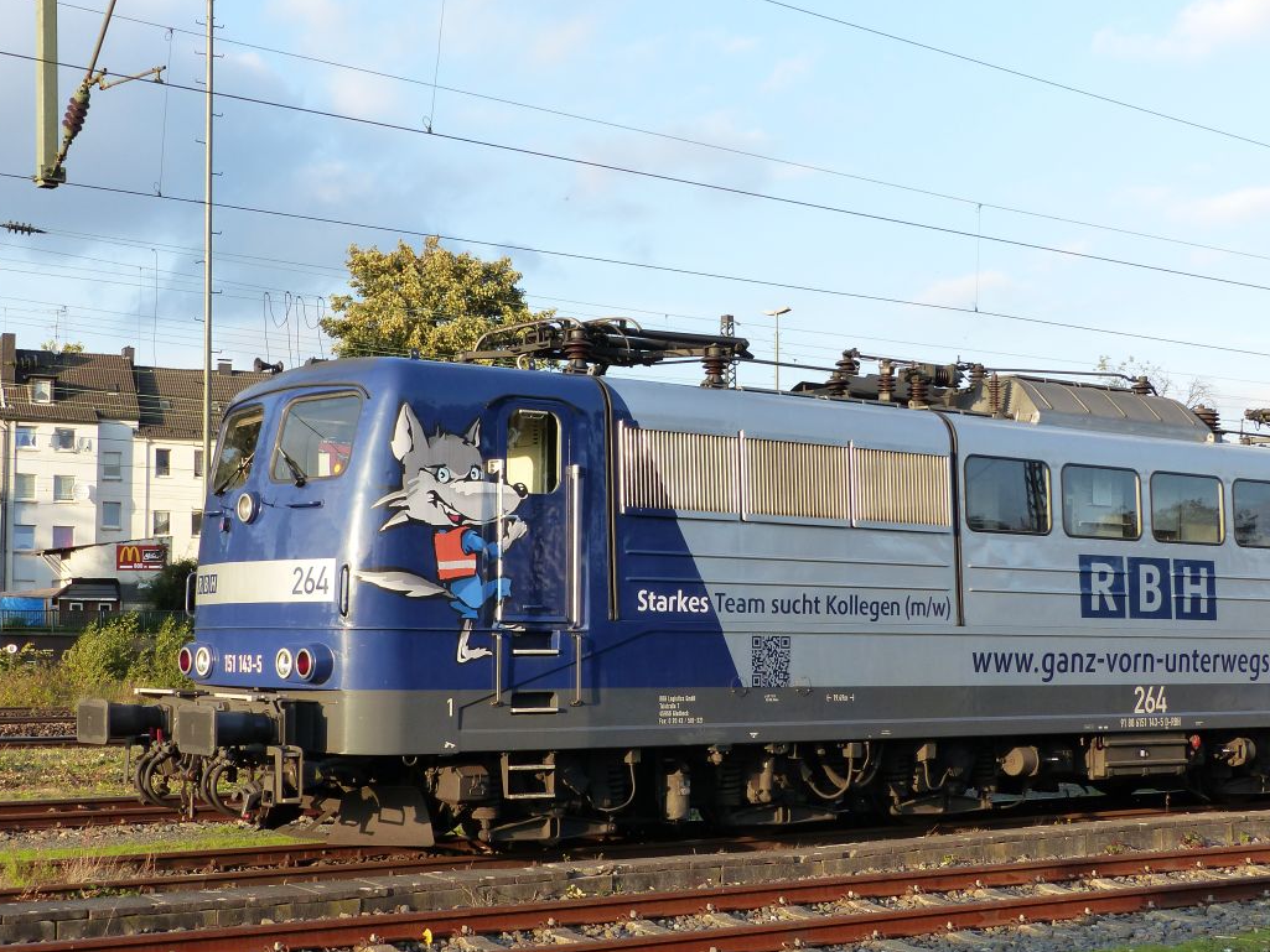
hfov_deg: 34.9
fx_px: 2018
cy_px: 551
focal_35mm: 55
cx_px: 586
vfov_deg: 26.5
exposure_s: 1/200
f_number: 4
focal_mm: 8.4
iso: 160
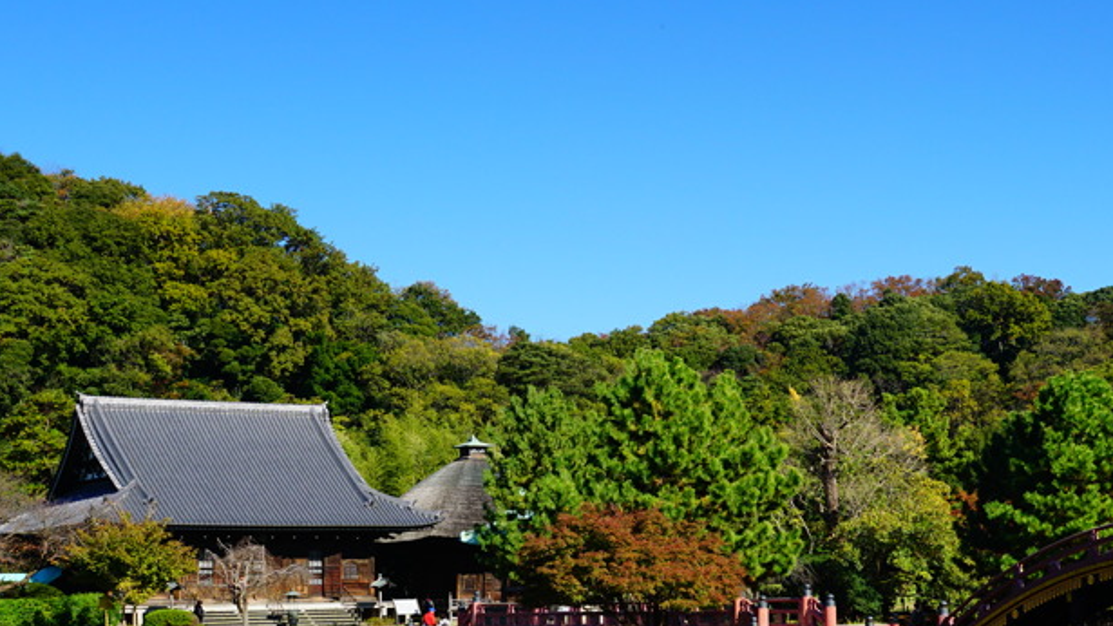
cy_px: 583
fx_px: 2007
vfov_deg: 17.4
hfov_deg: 30.9
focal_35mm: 68
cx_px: 684
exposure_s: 1/60
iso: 100
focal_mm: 26
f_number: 8
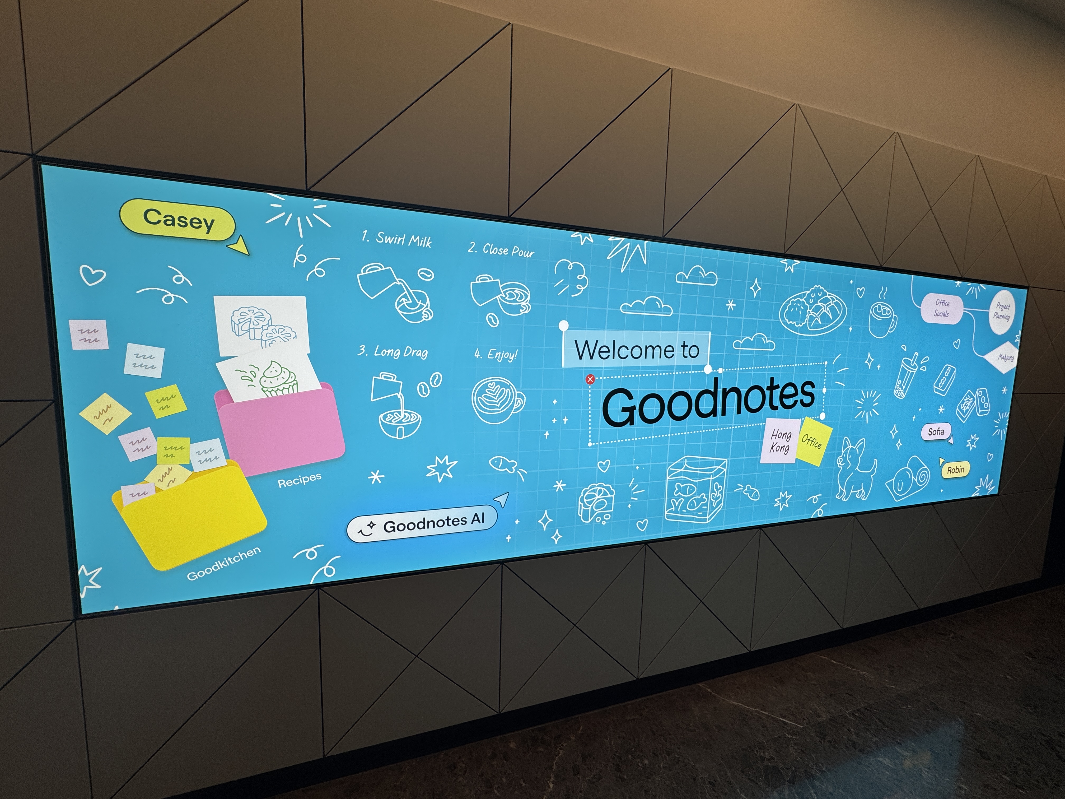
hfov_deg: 102.1
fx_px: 431
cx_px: 532
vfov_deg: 85.7
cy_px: 400
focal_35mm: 14
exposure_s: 1/213
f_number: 2.2
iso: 40
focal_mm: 2.22
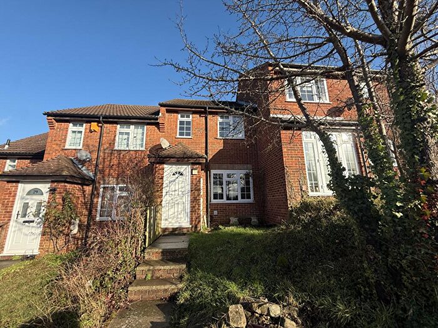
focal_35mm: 14
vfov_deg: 85.7
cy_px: 164
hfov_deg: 102.1
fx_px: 177
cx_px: 219
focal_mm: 2.22
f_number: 2.2
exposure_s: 1/928
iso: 50
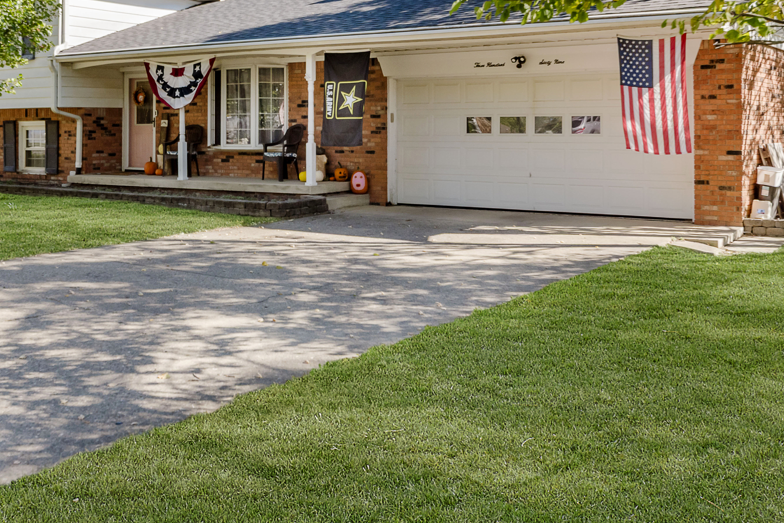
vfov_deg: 31.3
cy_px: 125
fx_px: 915
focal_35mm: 42
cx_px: 285
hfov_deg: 45.9
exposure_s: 1/1000
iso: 320
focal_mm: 25
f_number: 5.6
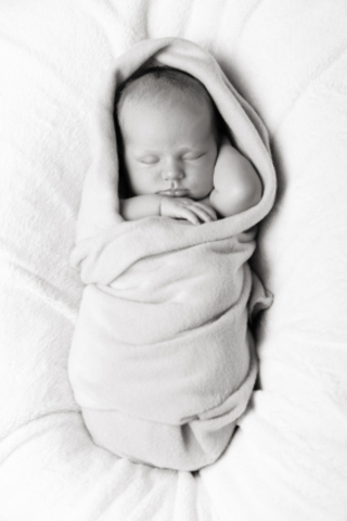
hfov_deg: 18.2
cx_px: 174
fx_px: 1084
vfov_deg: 27.0
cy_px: 260
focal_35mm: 75
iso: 200
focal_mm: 50
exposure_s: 1/250
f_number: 4
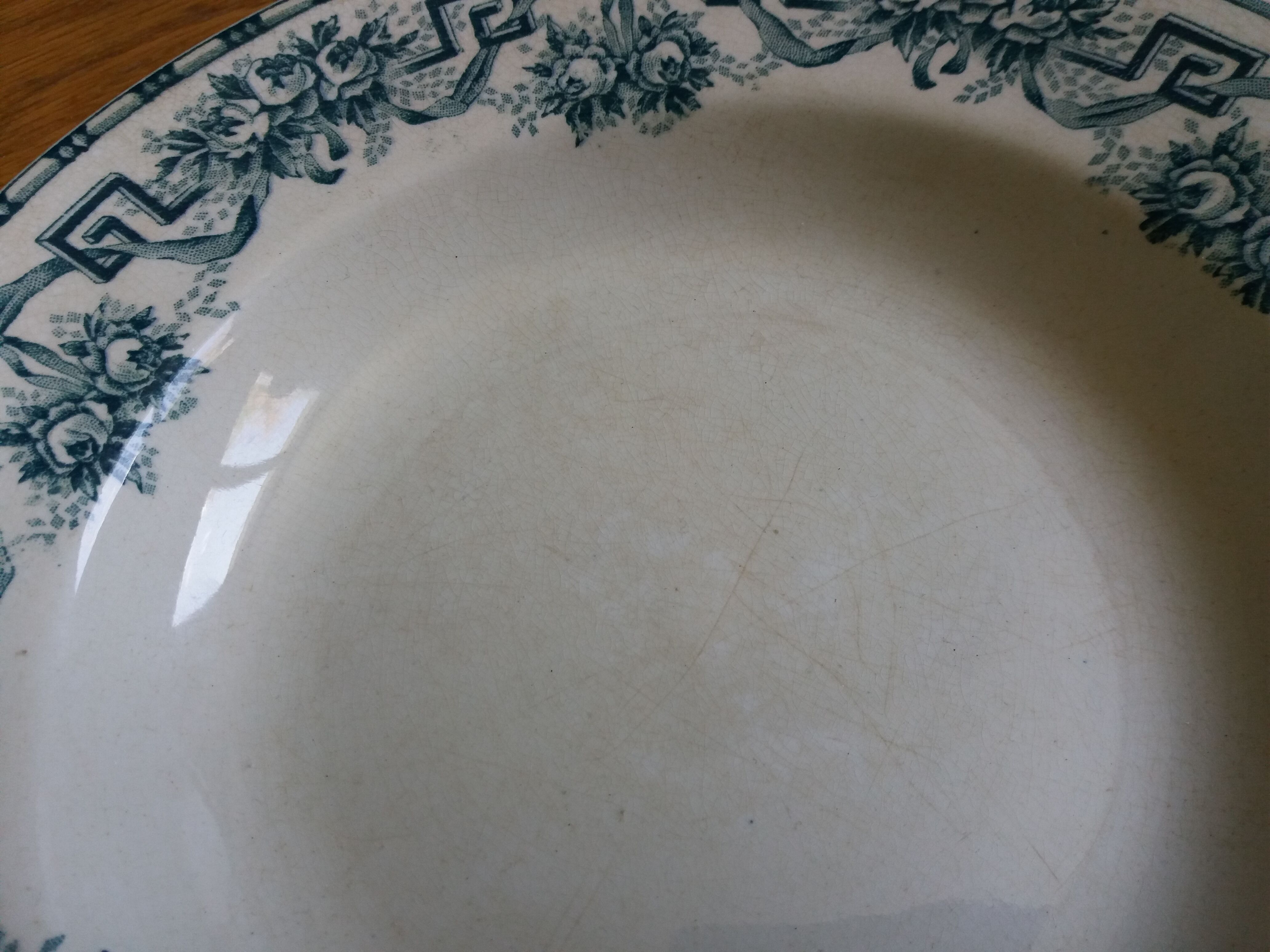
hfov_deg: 63.4
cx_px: 635
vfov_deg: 49.7
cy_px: 476
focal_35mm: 28
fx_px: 1027
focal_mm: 3.7
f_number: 1.9
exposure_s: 1/60
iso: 80
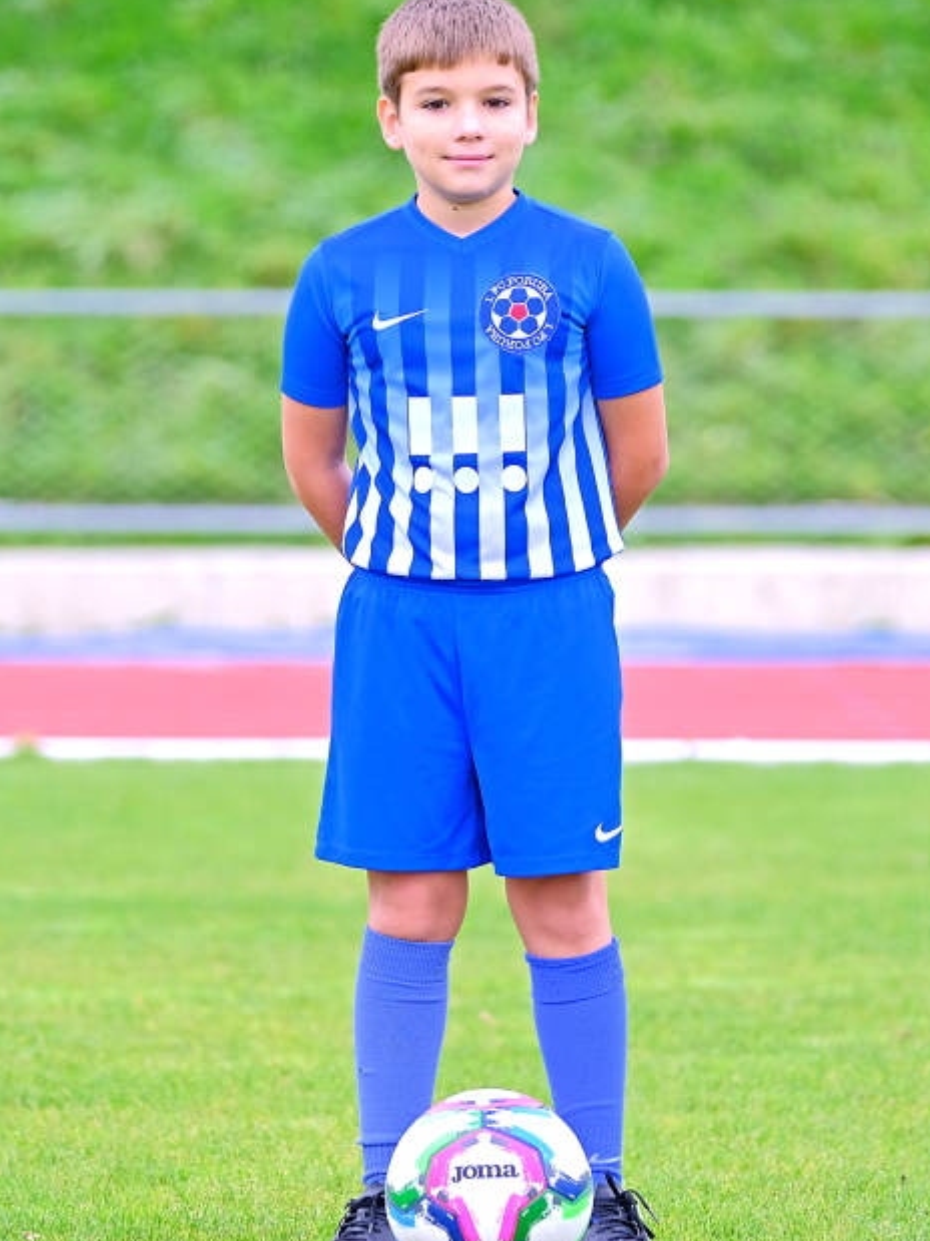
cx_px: 466
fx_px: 6988
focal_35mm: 195
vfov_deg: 10.1
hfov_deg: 7.6
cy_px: 627
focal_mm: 119.2
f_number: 2.8
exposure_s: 1/240
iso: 320
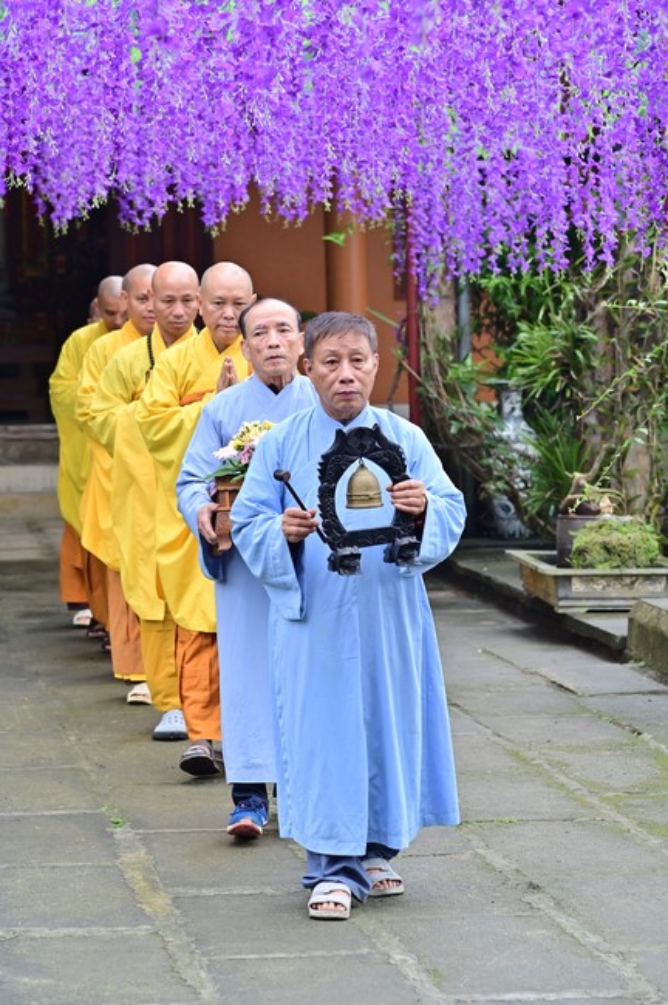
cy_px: 502
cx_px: 334
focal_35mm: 120
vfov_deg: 17.1
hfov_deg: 11.4
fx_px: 3347
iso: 1000
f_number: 7.1
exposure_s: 1/250
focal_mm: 120
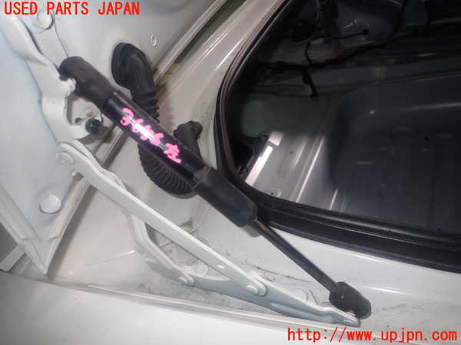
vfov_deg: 54.9
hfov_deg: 69.4
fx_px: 333
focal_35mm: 25
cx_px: 230
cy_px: 172
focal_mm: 4.5
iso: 200
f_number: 5.6
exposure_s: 1/30
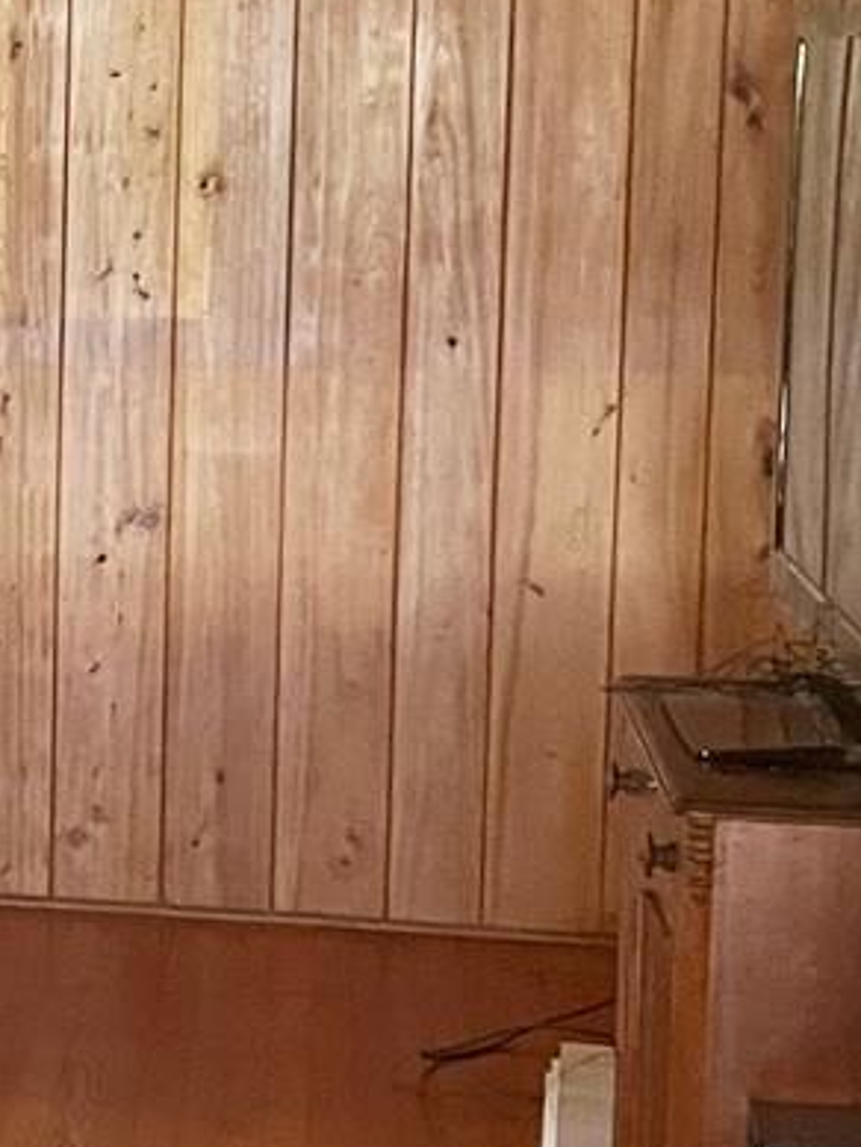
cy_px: 507
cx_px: -1000
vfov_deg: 18.4
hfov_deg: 11.9
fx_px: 3547
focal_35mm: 107
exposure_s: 1/60
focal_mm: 4.2
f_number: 1.6
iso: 400
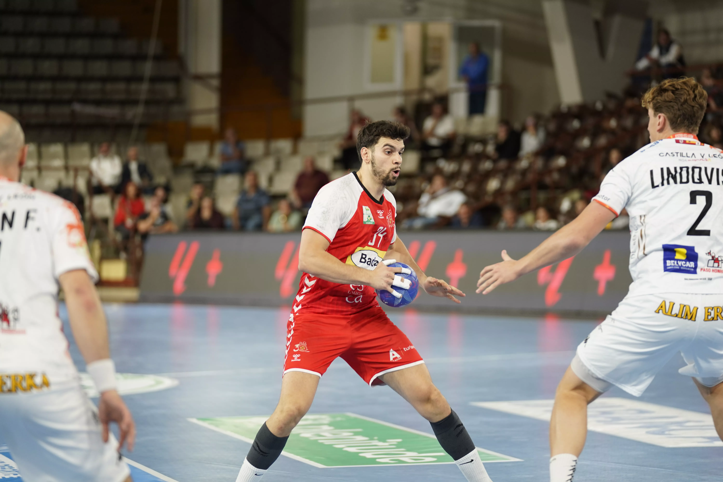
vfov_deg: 9.1
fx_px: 3012
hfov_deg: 13.7
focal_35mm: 150
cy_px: 241
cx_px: 362
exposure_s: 1/800
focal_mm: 150
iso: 1250
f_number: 2.8
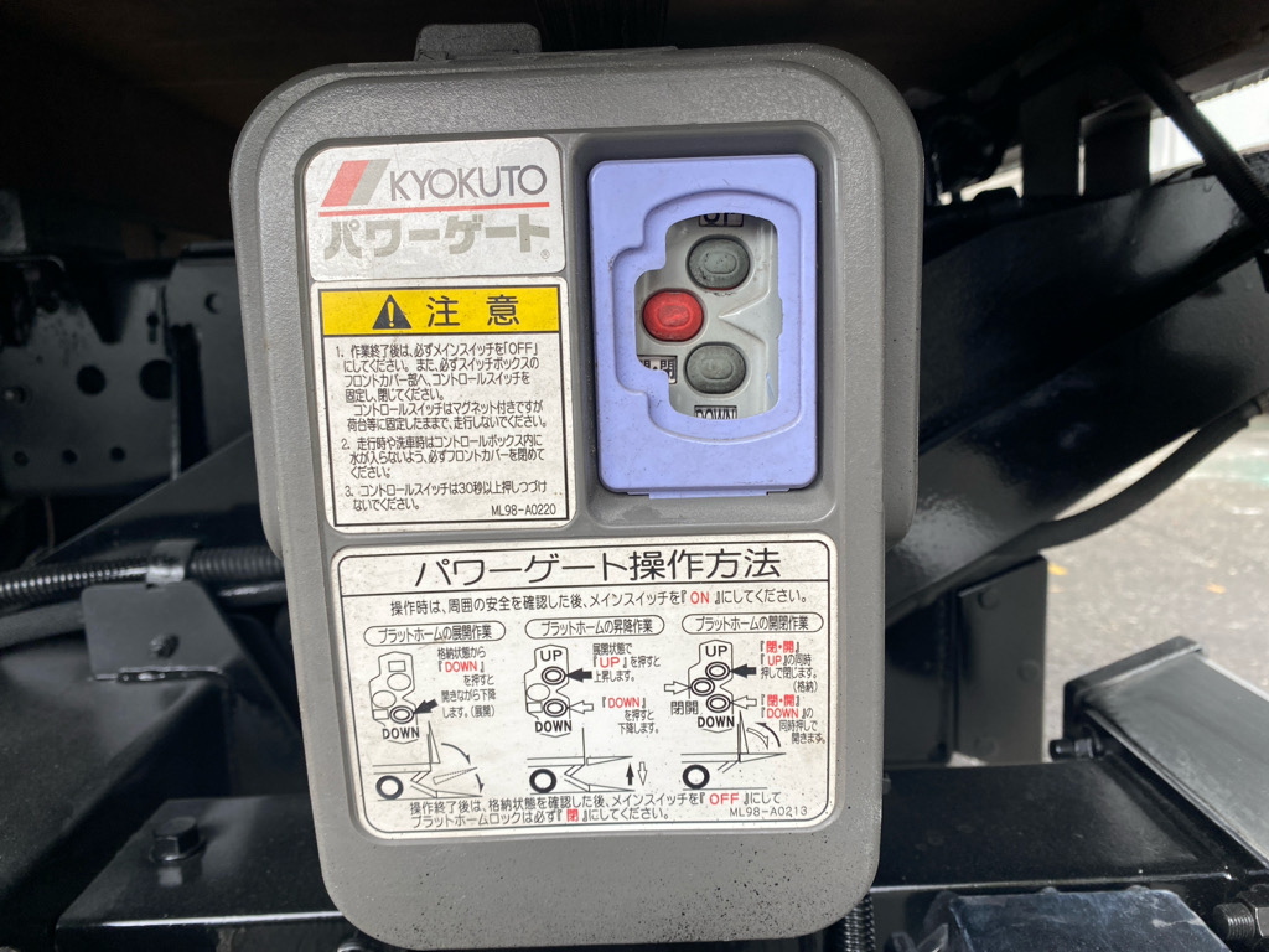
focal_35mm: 26
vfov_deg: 53.1
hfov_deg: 67.3
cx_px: 634
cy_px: 476
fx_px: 953
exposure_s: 1/222
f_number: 1.8
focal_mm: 4.25
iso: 32
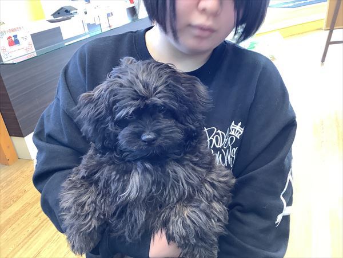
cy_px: 129
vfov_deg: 45.4
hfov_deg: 58.4
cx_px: 172
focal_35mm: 31
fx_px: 307
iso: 100
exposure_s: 1/50
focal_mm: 3.3
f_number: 2.4
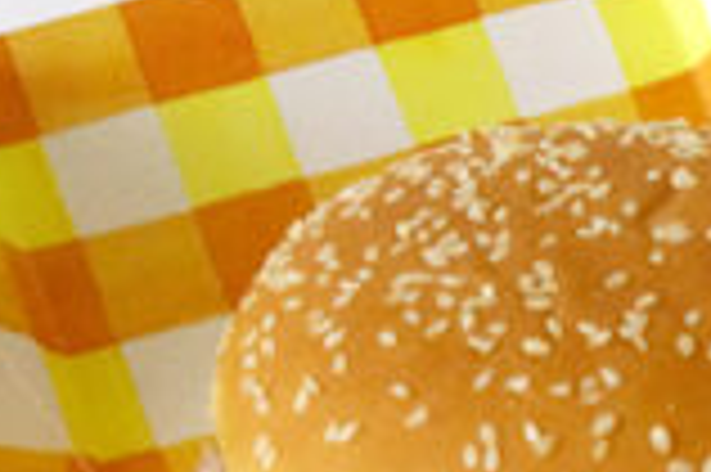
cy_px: 292
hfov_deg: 8.6
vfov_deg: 5.8
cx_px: 792
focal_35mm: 238
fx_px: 4696
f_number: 8
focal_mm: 32.5
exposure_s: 1/6
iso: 1600
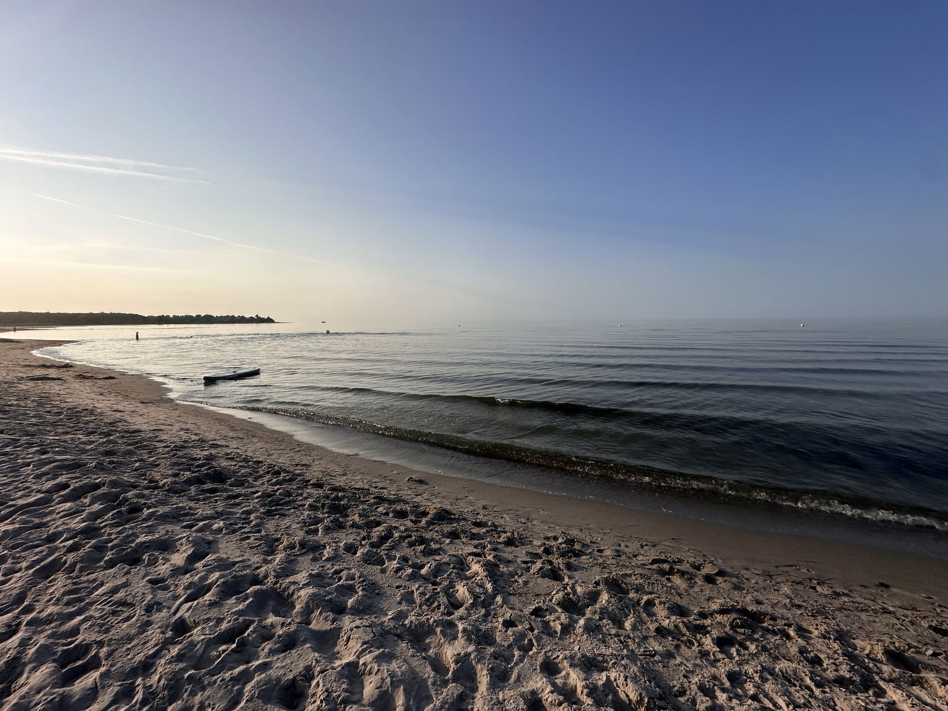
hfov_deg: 102.1
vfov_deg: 85.7
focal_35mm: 14
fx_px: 383
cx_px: 474
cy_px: 356
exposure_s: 1/5051
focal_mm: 2.22
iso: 50
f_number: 2.2
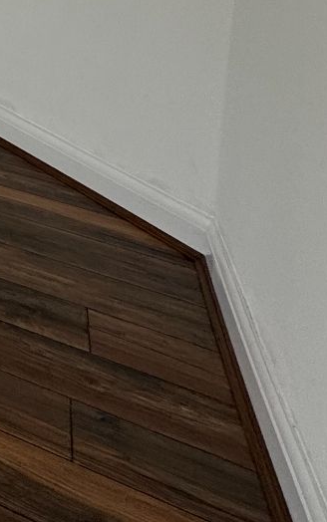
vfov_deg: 27.7
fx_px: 826
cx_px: -601
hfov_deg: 12.3
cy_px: -194
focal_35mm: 58
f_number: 2.2
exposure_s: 1/578
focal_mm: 2.22
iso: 40
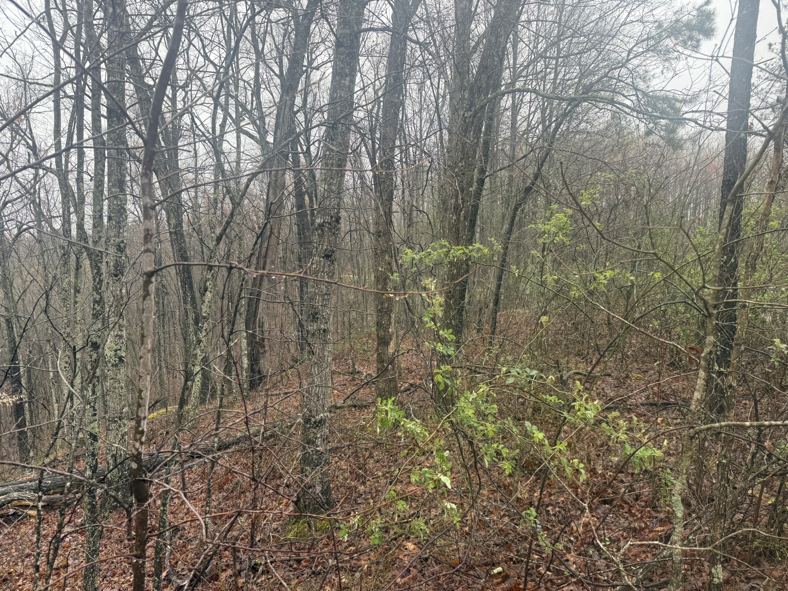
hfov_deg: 71.6
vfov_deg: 56.8
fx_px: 546
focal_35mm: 24
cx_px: 394
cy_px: 296
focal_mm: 6.76
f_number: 1.78
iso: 100
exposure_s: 1/296
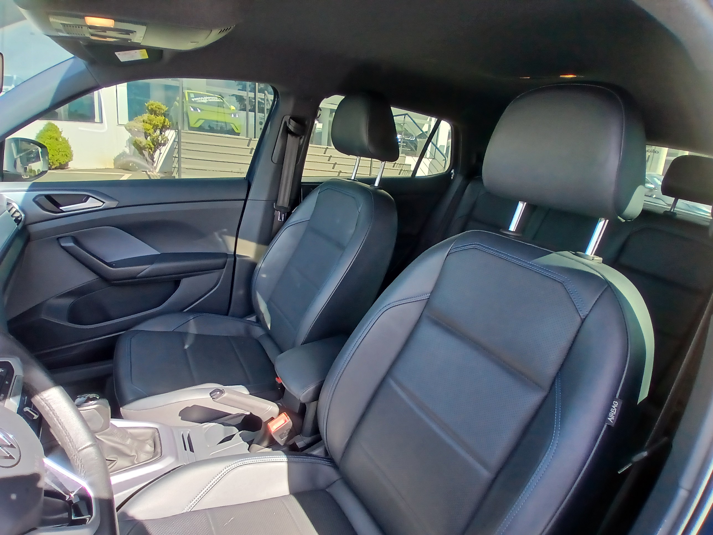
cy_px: 268
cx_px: 356
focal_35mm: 17
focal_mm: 1.4
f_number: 2.2
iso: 80
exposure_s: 1/120
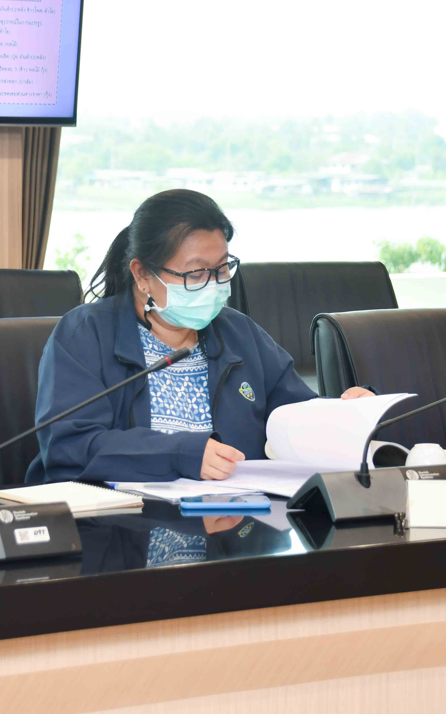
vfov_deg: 14.6
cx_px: 213
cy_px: 358
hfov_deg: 9.2
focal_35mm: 143
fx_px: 2781
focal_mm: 62
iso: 400
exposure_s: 1/60
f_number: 5
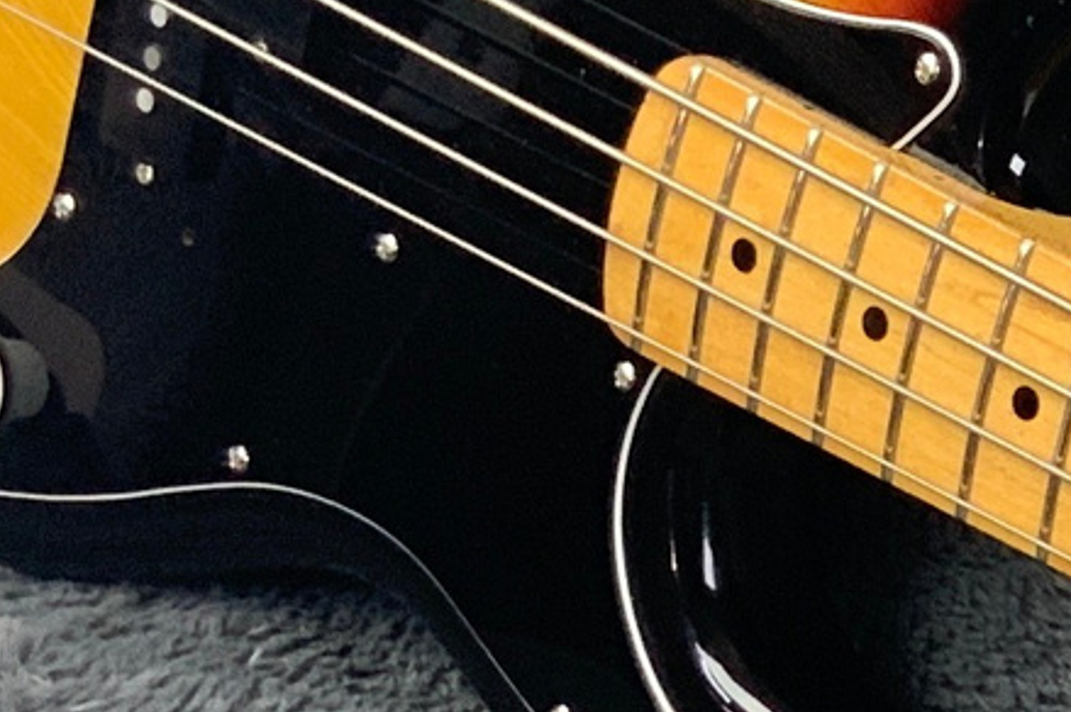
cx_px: 2152
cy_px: 734
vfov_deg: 7.7
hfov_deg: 10.7
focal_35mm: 176
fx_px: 5232
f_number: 1.8
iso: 100
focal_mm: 3
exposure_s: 1/50
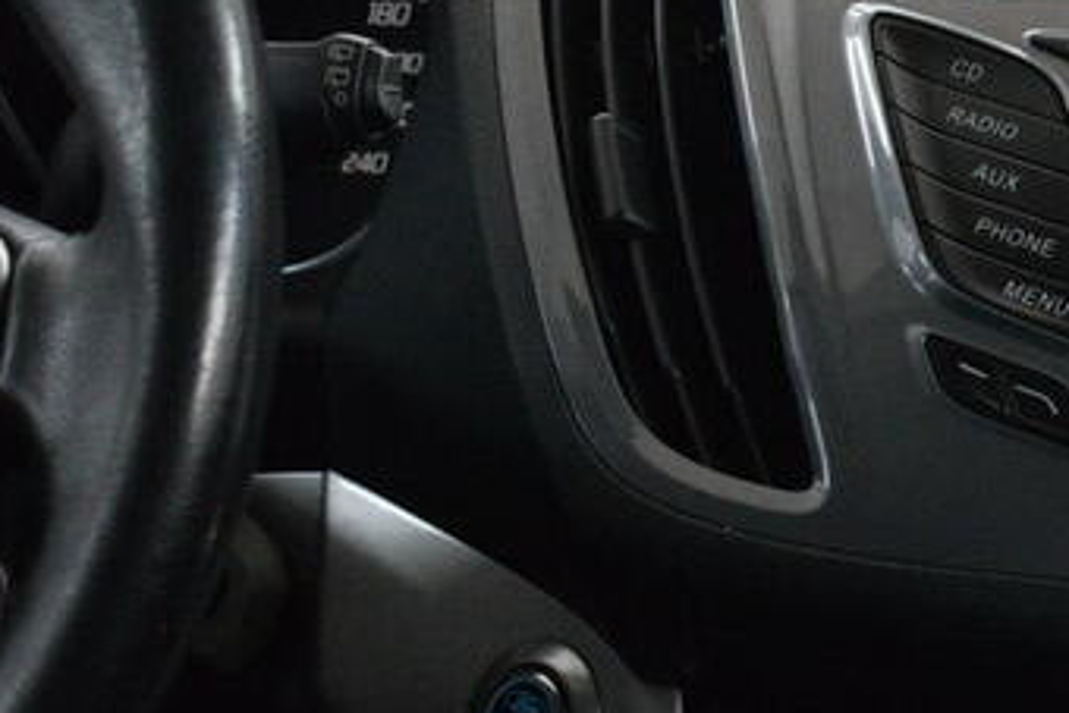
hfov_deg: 14.7
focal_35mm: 135
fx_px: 4010
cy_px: 408
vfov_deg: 10.2
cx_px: 1280
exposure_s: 1/160
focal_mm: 34
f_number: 4.5
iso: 3200
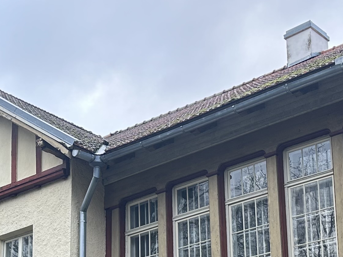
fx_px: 852
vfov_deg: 16.6
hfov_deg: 22.8
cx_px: 171
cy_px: 292
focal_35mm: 86
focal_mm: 6.86
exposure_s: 1/121
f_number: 1.78
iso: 100
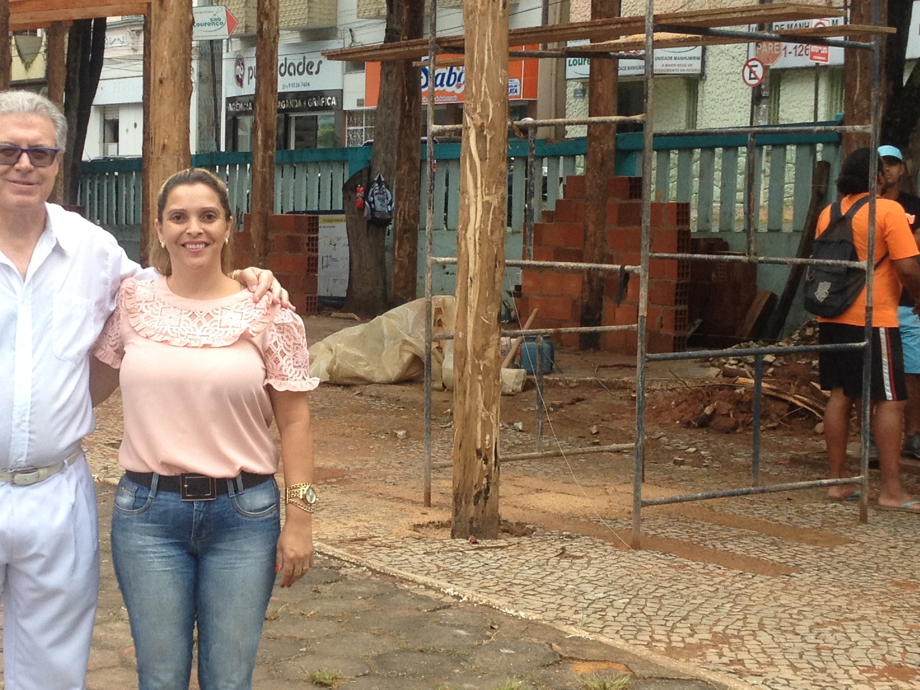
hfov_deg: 24.6
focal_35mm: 79
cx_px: 289
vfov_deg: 18.7
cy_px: 360
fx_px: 2100
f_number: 2.4
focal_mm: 4.28
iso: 50
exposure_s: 1/314
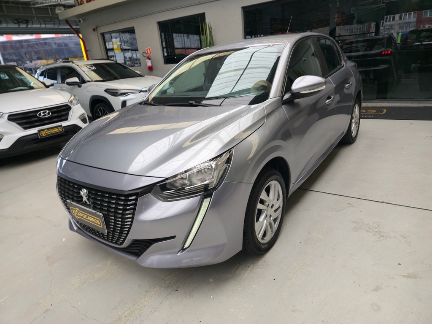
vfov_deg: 58.9
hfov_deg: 73.9
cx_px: 216
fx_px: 287
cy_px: 162
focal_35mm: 23
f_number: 1.7
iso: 40
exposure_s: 1/57
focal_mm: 6.3
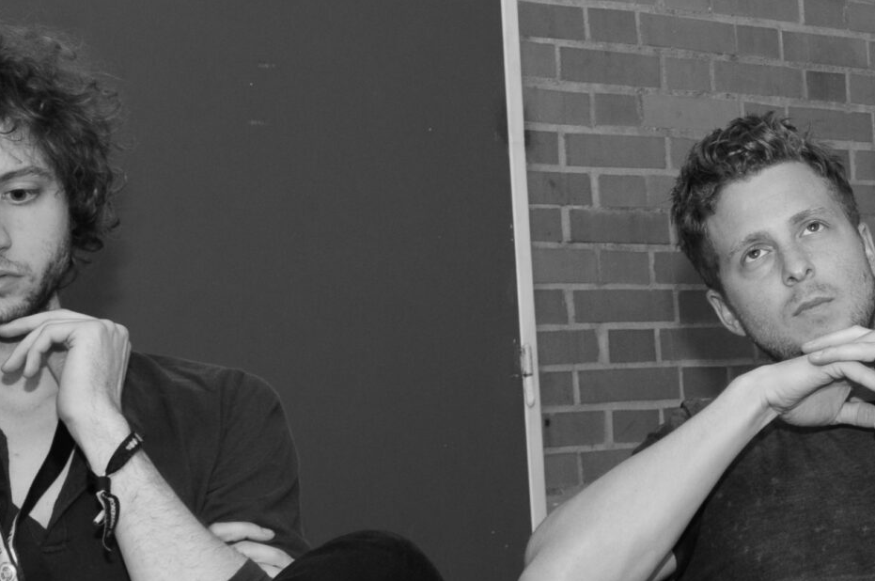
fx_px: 2403
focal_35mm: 99
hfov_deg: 19.3
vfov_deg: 13.8
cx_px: 1092
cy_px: 248
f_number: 5.6
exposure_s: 1/60
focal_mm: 24
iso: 400
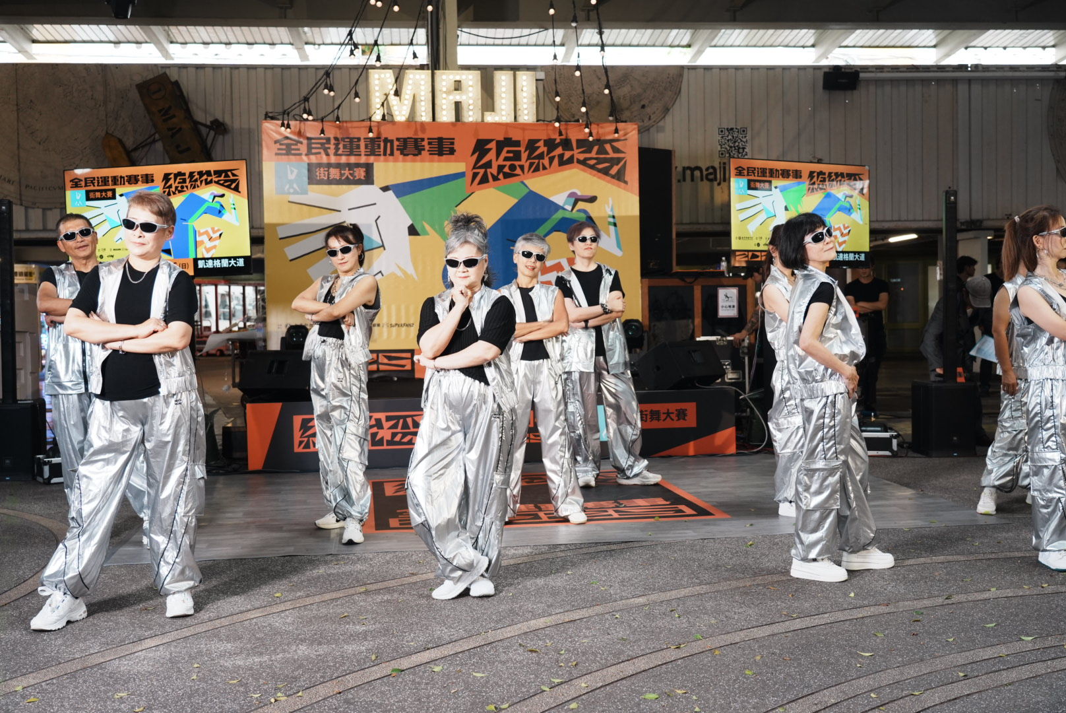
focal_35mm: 36
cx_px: 533
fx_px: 1067
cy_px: 356
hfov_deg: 53.1
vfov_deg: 36.9
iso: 1000
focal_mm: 36
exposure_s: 1/160
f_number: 4
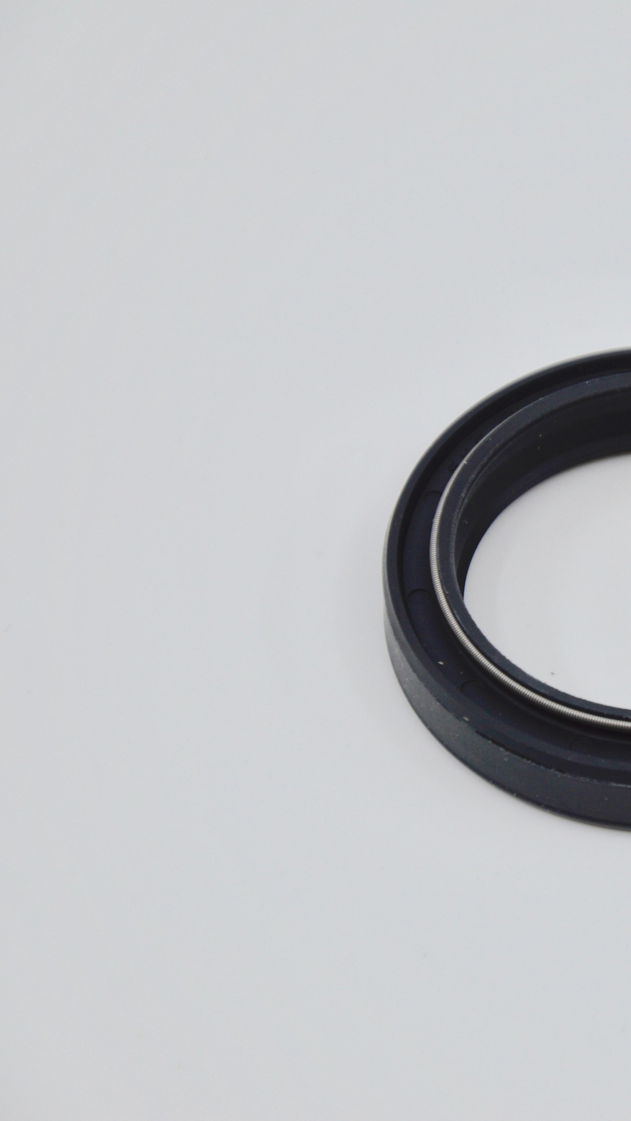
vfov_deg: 8.4
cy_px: 545
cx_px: 816
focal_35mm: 257
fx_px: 7640
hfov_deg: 4.7
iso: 100
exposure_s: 1/160
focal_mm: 105
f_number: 6.3
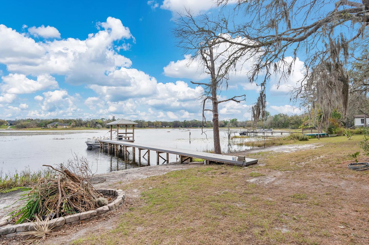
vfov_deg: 70.4
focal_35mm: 17
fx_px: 174
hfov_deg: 93.3
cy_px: 125
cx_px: 190
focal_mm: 16
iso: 100
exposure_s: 1/400
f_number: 8
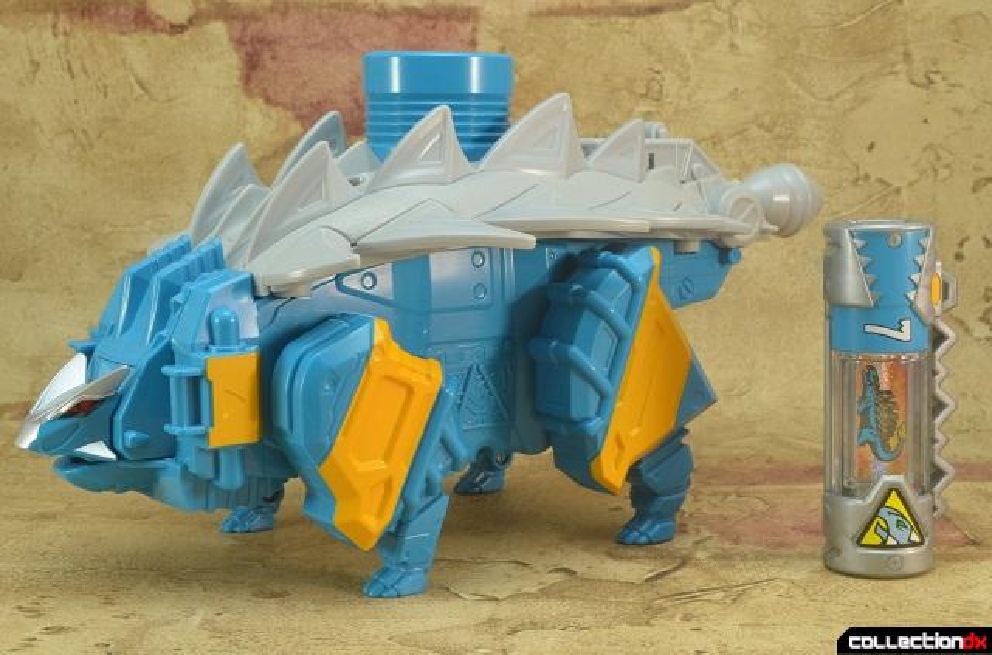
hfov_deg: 35.1
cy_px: 328
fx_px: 1566
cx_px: 496
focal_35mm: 57
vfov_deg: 23.6
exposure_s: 1/1.3
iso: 100
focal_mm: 38
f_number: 22
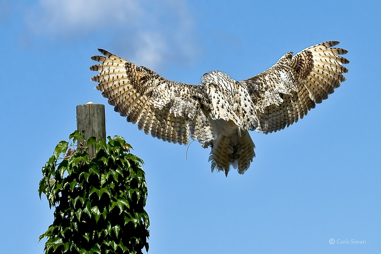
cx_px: 190
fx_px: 2349
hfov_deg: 9.3
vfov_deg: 6.2
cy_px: 127
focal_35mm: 222
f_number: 5.6
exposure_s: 1/4000
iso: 1000
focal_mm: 147.9
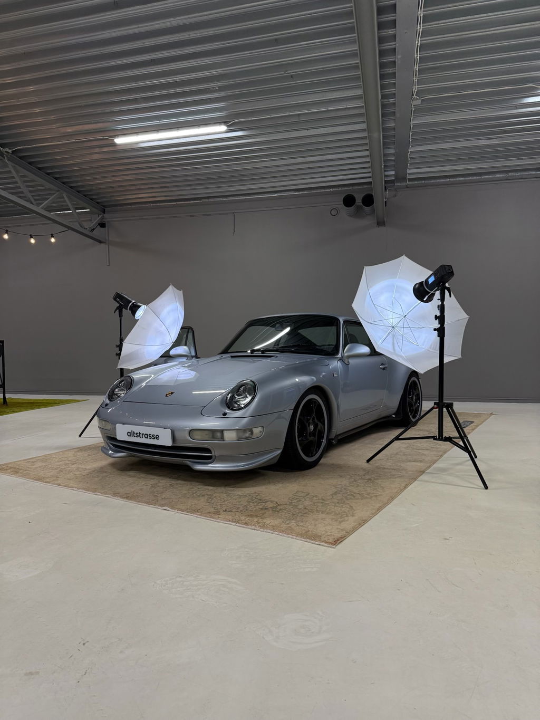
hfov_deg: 56.8
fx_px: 499
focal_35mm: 24
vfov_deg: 71.6
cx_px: 270
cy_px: 360
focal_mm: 6.76
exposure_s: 1/100
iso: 200
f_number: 1.78
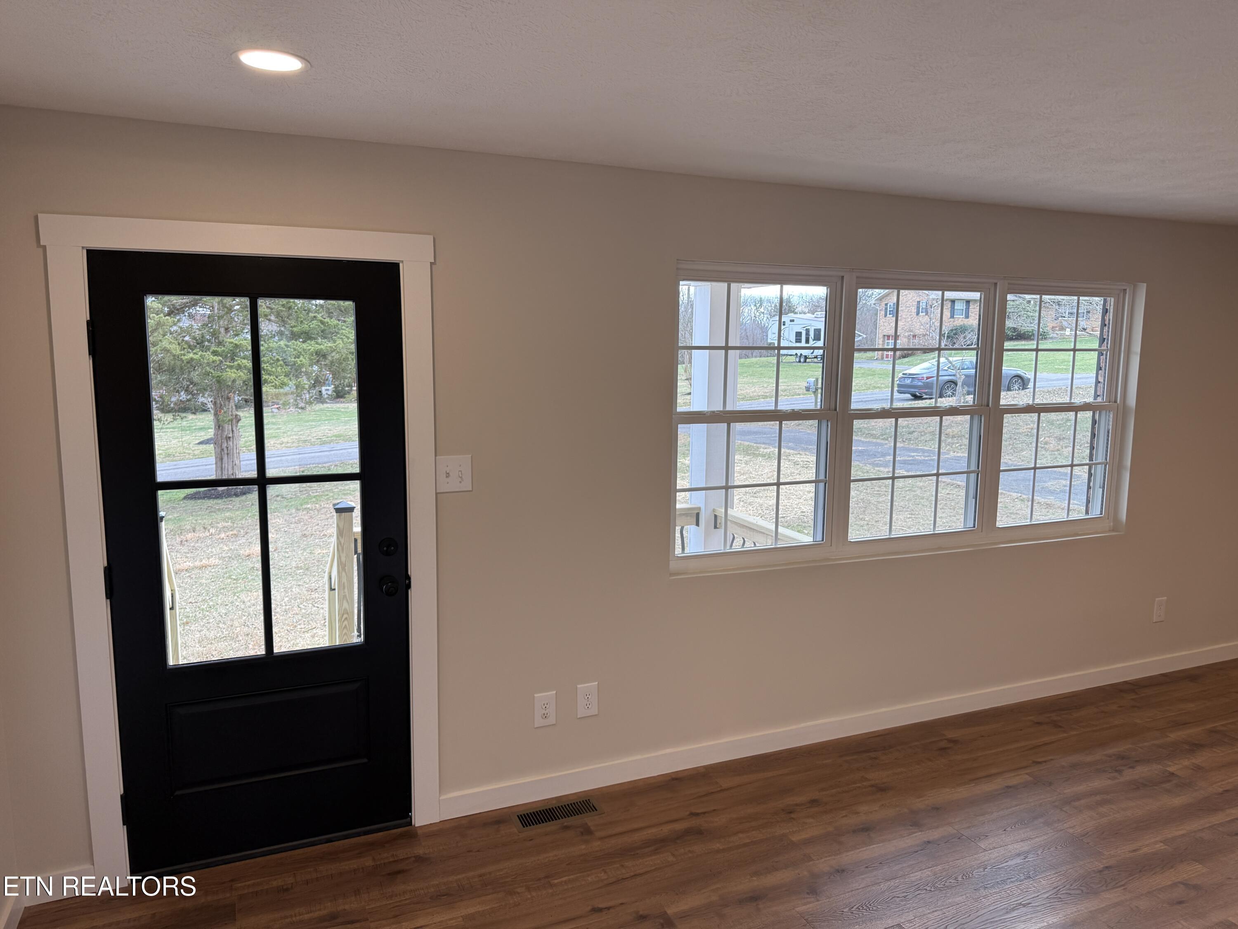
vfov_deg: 56.8
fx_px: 858
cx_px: 619
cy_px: 464
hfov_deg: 71.6
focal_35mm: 24
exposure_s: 1/190
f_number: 1.78
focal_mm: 6.76
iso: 100
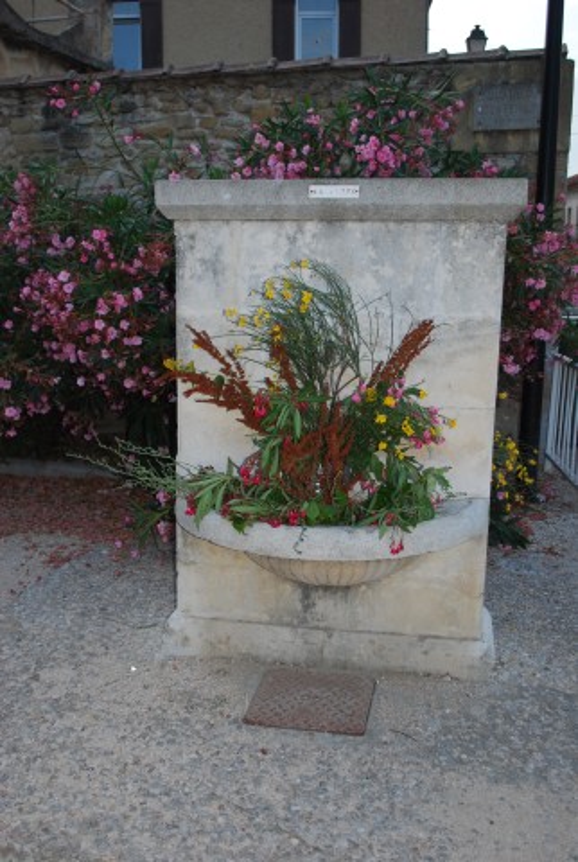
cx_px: 289
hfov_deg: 37.0
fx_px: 863
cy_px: 431
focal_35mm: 36
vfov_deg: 53.0
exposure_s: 1/60
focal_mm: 24
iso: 200
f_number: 4.2
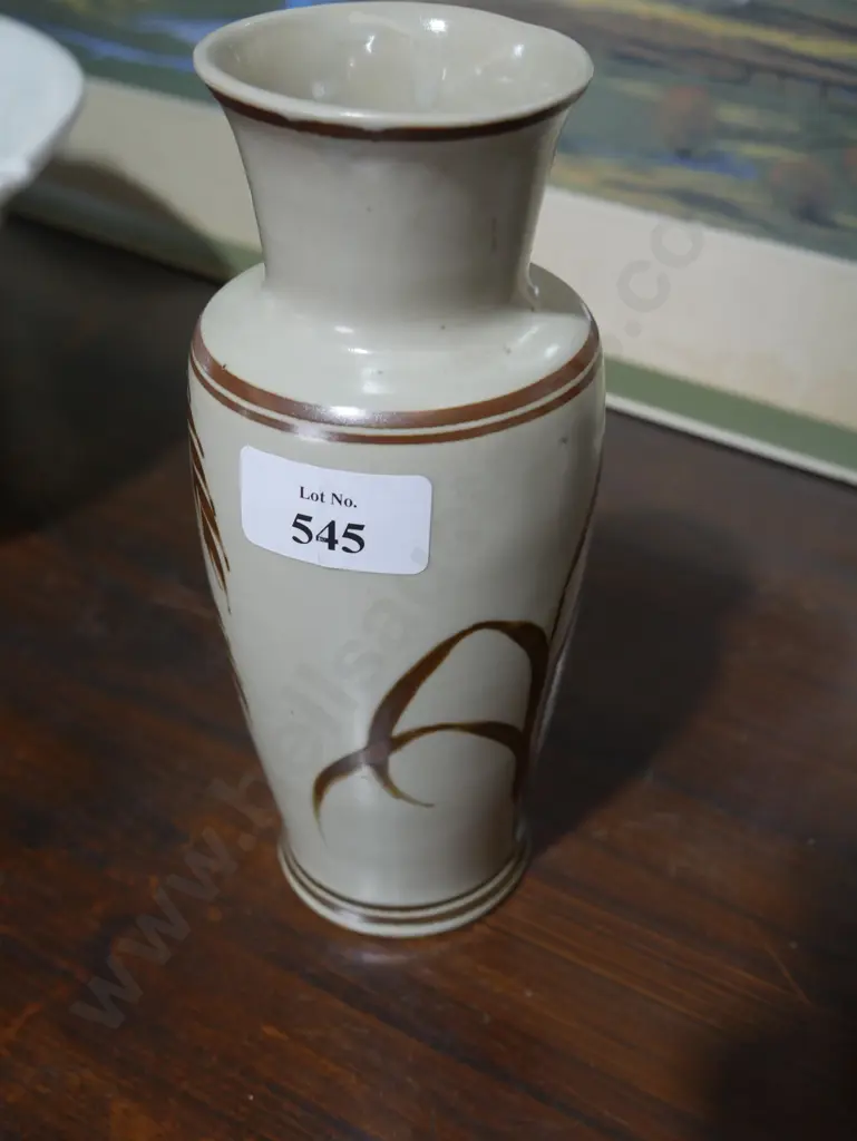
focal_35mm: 40
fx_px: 1319
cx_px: 428
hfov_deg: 36.0
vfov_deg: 46.8
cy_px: 570
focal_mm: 20
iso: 400
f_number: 4.5
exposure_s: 1/60
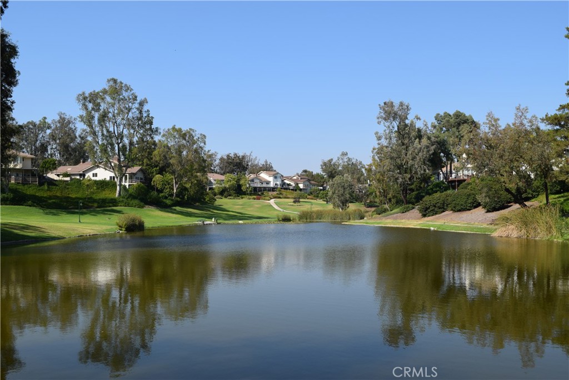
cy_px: 190
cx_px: 284
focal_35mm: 36
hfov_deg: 53.1
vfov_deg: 36.9
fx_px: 569
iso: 200
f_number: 9
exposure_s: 1/320
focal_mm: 24
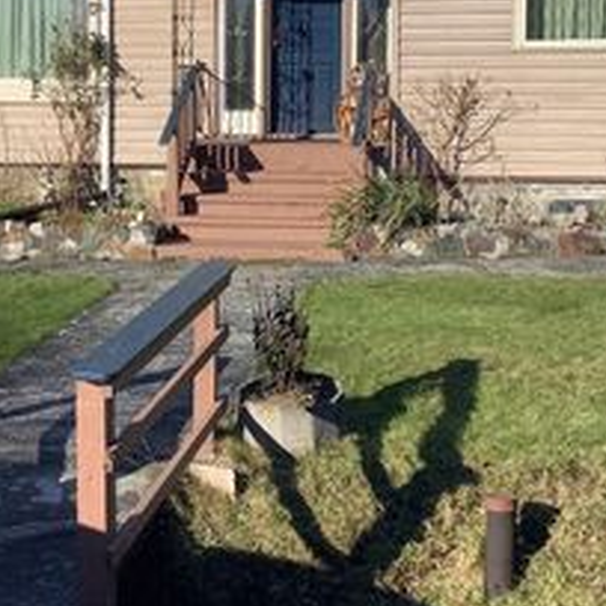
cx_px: 255
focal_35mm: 67
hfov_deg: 25.7
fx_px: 1327
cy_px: 141
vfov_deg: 25.4
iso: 25
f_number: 2.4
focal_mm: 3.3
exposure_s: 1/1538
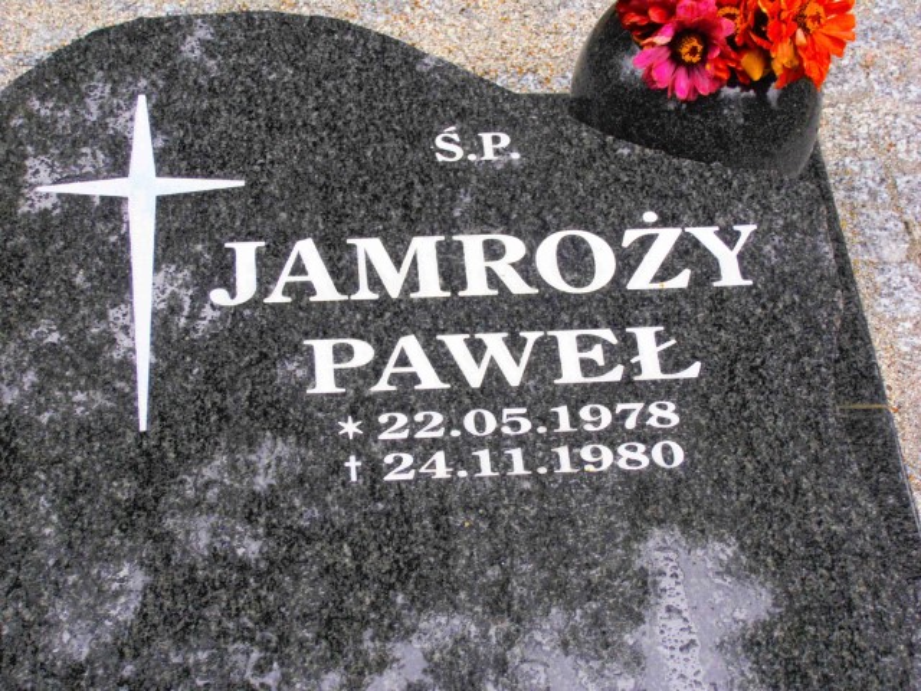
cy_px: 346
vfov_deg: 16.8
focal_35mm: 88
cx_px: 460
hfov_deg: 22.3
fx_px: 2341
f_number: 5.1
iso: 125
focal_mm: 15.51
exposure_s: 1/60
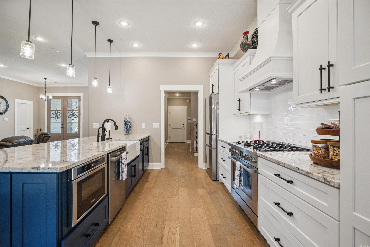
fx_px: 164
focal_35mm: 16
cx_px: 185
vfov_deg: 73.7
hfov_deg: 96.7
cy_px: 124
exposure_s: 1/125
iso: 1600
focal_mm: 16
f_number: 5.6
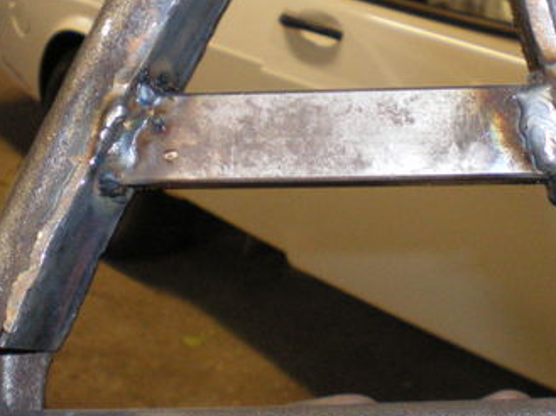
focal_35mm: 74
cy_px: 156
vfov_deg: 19.8
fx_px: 1187
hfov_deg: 26.3
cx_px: 341
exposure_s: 1/50
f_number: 3.1
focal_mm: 6.3
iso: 400
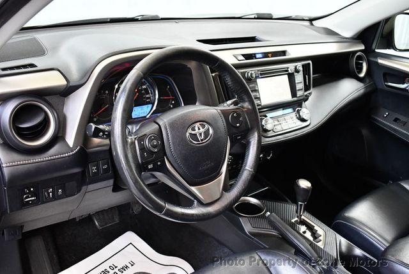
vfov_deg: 36.9
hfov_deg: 53.1
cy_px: 137
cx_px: 204
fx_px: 409
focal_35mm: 36
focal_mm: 18
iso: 3200
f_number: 3.5
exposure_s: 1/80
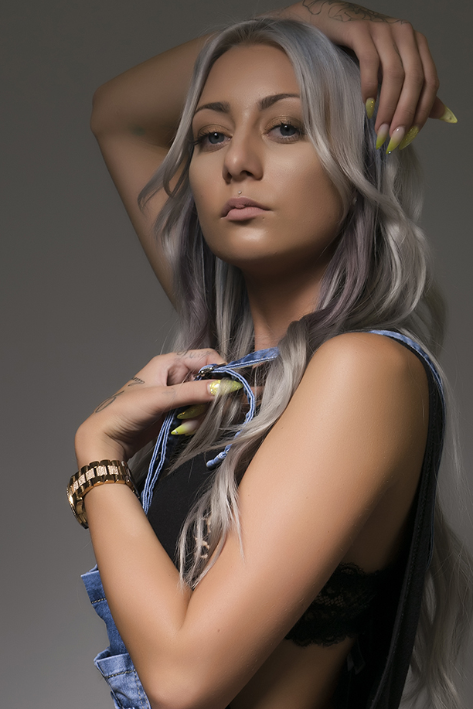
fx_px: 2833
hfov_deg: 9.5
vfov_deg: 14.2
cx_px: 336
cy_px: 591
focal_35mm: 144
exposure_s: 1/200
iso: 100
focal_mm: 55
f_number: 10
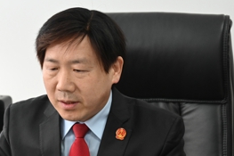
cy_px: 163
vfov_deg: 10.4
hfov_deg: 15.7
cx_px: 44
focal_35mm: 130
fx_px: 844
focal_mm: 57
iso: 640
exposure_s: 1/125
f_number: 4
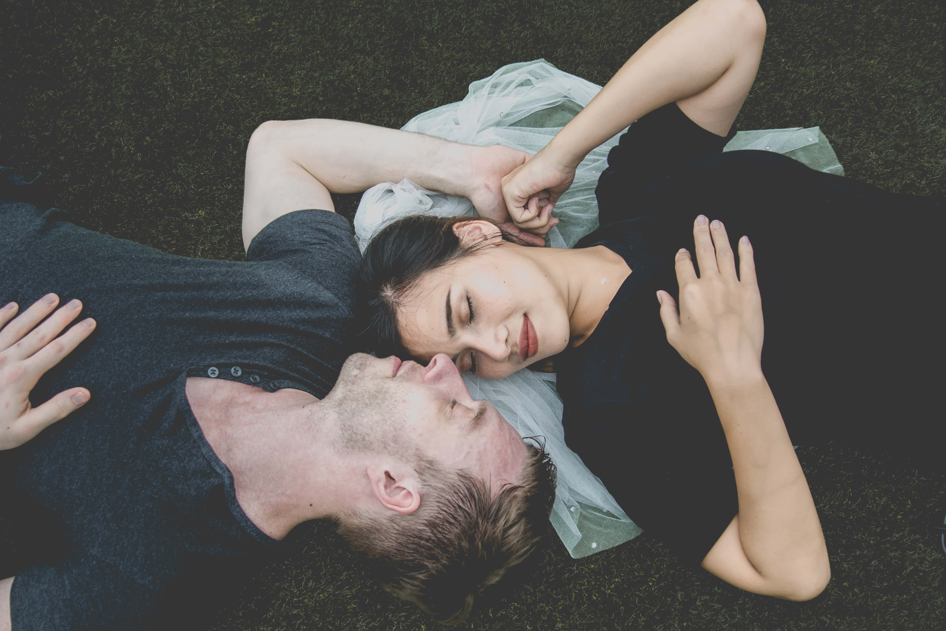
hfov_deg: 46.4
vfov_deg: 31.9
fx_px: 1104
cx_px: 473
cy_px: 316
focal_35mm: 42
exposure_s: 1/160
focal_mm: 28
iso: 100
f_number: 3.8
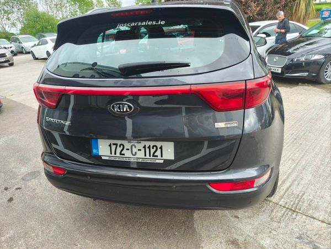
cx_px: 166
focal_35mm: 24
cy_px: 124
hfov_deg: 71.6
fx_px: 230
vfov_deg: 56.9
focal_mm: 6.06
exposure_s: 1/100
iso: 64
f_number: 1.7
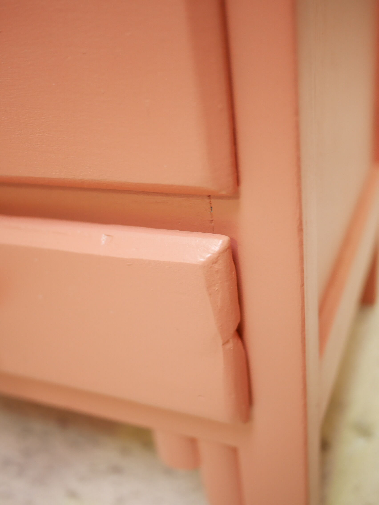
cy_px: 252
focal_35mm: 40
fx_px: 584
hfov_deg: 36.0
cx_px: 190
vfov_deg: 46.8
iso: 640
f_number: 1.7
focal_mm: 20
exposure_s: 1/60
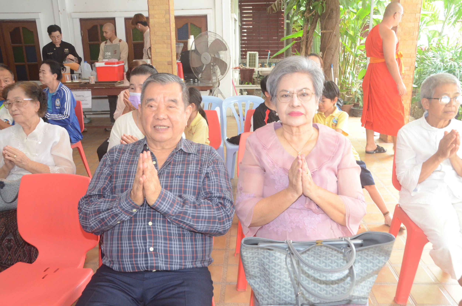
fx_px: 423
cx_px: 231
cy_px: 153
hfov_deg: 57.3
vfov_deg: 39.8
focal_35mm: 33
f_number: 9
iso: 2500
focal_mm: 22
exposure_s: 1/60
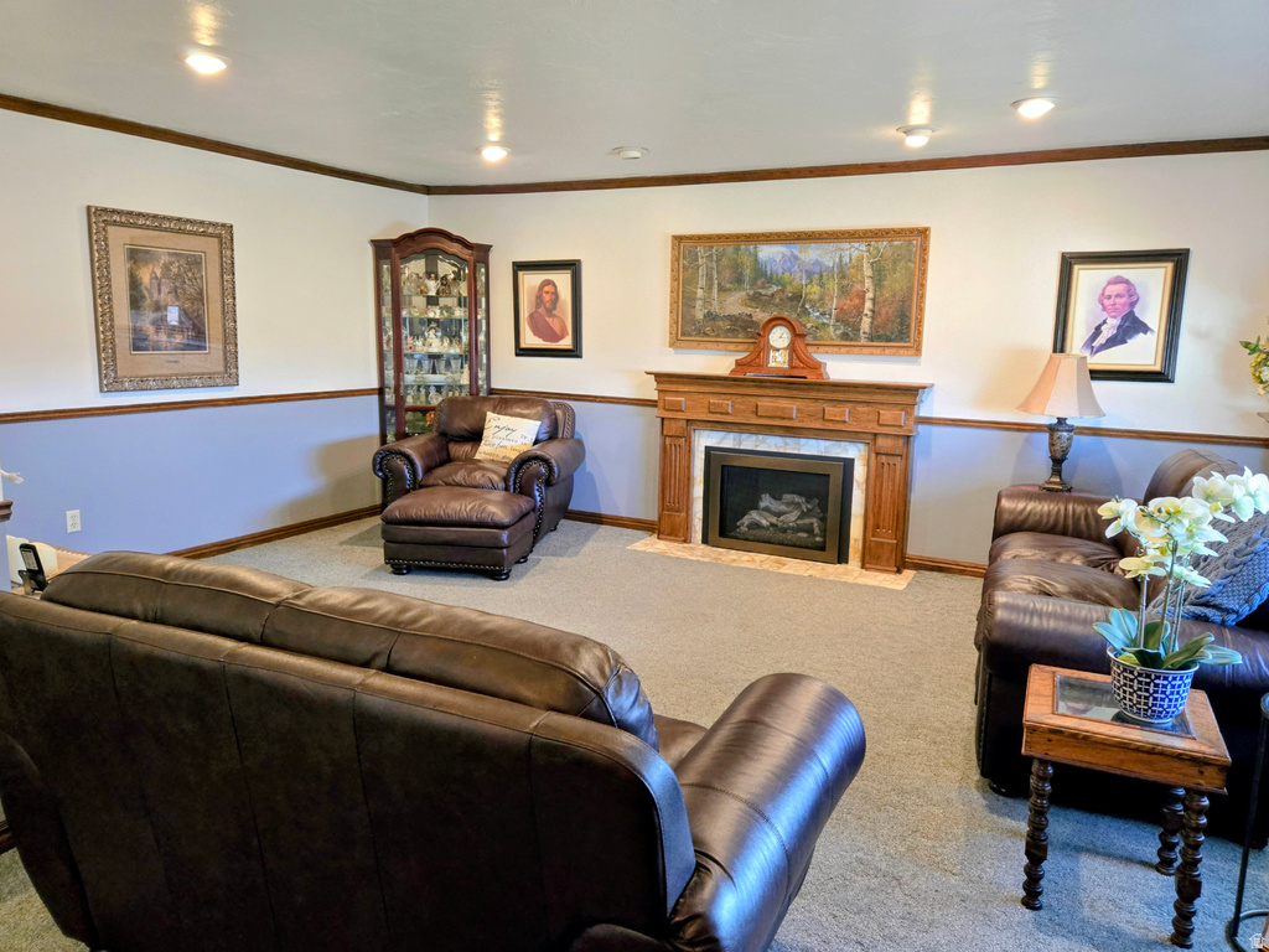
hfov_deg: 73.9
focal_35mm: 23
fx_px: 843
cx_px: 634
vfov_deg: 58.9
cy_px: 476
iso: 500
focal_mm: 5.4
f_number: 1.8
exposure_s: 1/120
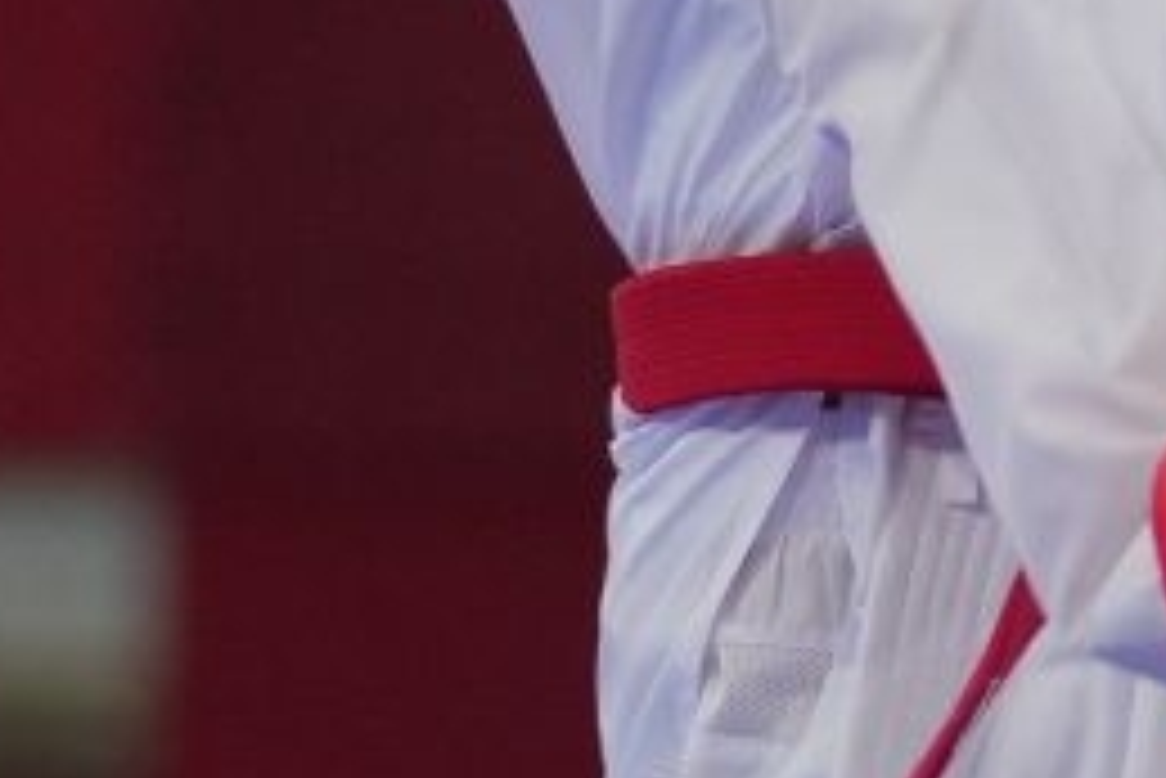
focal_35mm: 1405
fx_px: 45530
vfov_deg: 1.0
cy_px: 643
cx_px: 743
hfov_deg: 1.5
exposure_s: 1/1000
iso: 400
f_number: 2.8
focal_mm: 135
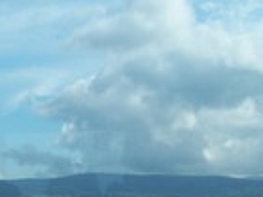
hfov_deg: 15.9
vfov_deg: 12.0
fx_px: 934
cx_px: 45
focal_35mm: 123
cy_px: 148
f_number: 4
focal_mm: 6.3
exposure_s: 1/640
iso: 80
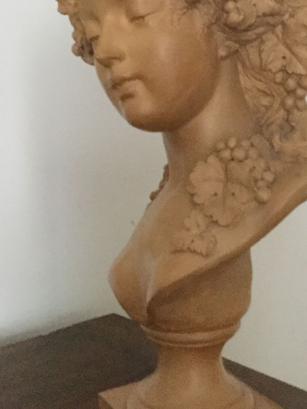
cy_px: 142
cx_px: 237
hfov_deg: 24.5
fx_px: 698
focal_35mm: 59
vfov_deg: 32.5
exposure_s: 1/17
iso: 320
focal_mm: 3.3
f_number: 2.4
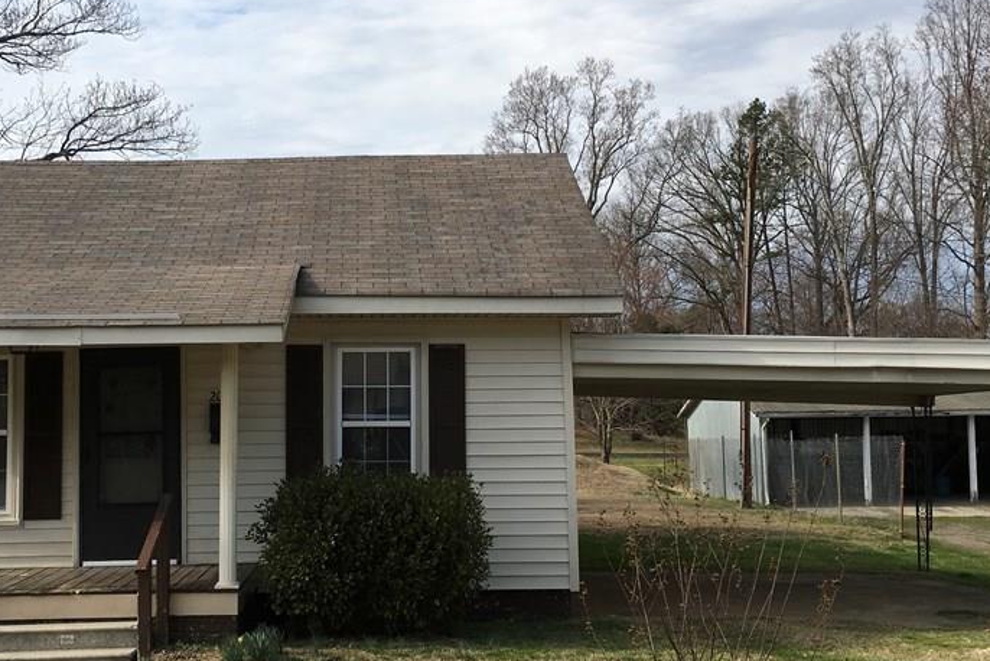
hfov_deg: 43.4
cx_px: 407
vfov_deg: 29.9
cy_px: 326
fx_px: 1238
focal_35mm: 45
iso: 25
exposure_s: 1/1672
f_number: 2.2
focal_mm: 4.15
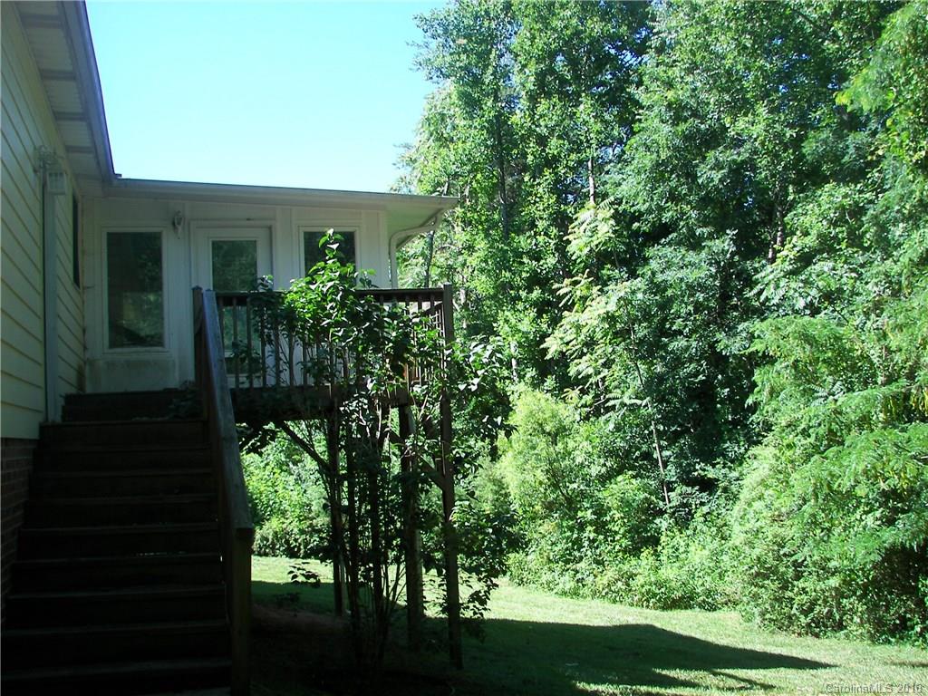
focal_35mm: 36
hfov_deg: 51.4
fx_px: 965
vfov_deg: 39.7
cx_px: 464
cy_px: 348
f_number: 2.8
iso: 50
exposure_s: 1/200
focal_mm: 6
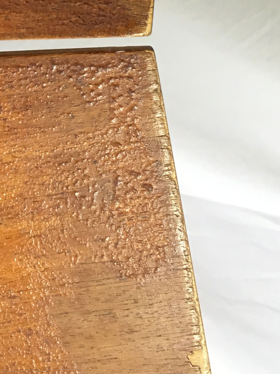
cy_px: -33
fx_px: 874
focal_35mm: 81
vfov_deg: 22.8
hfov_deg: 17.6
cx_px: -22
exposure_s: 1/33
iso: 100
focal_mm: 4.15
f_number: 2.2
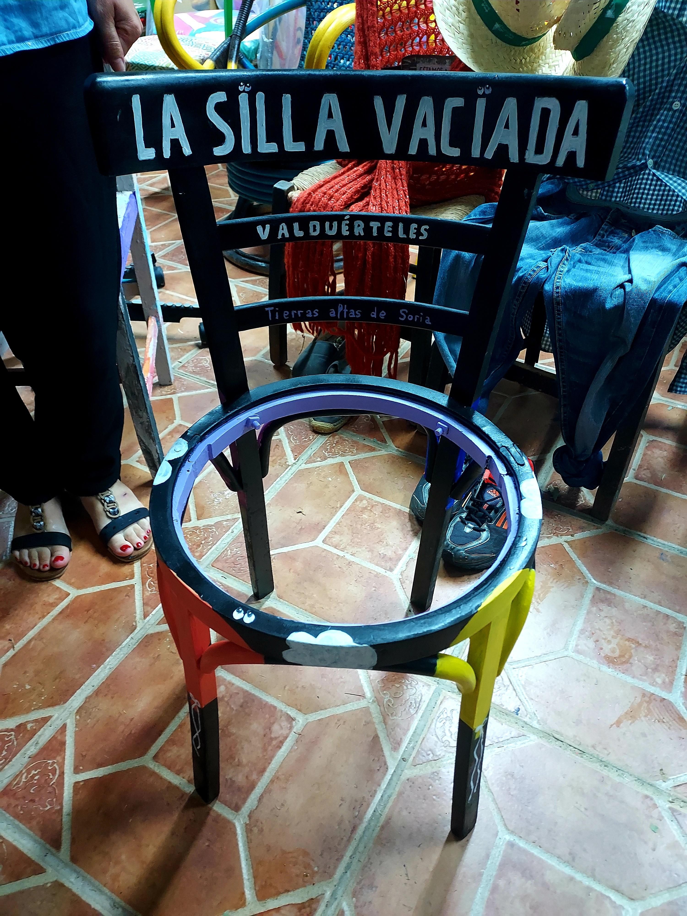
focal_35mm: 24
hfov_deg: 56.8
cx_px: 344
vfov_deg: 71.6
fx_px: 635
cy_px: 458
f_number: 1.8
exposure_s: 1/33
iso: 500
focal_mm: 4.6
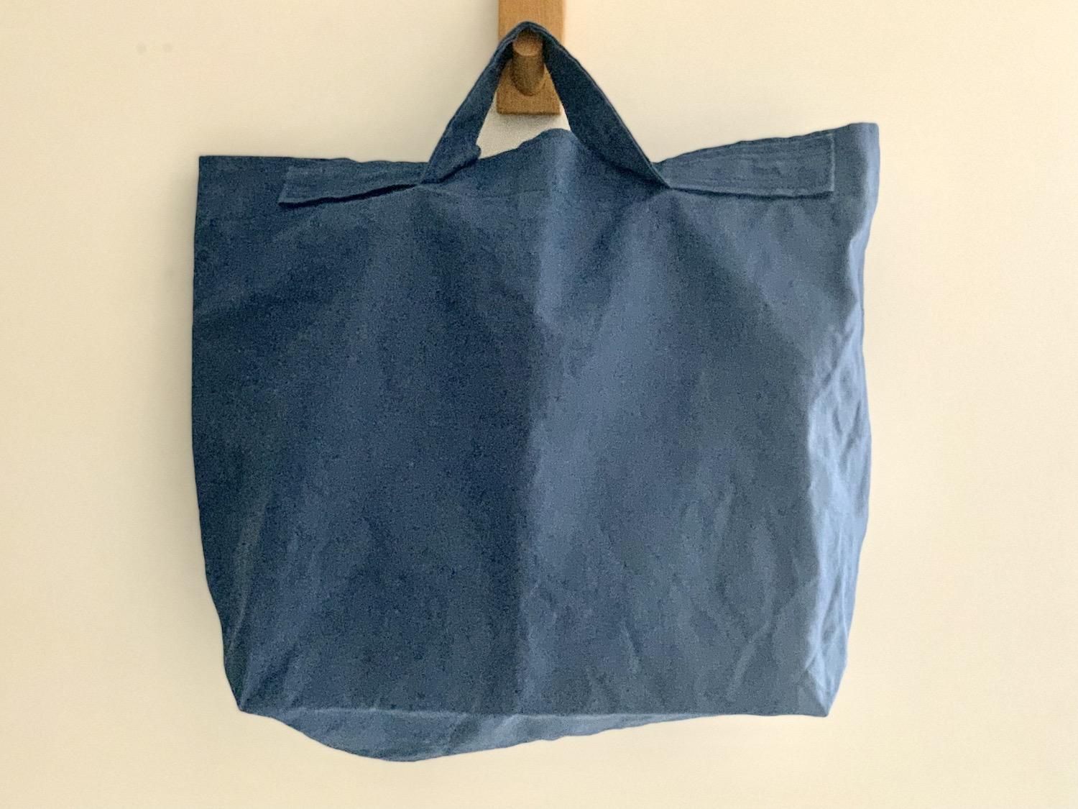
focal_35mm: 52
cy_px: 404
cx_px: 539
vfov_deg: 28.0
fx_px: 1619
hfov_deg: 36.8
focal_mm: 6
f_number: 2.4
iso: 400
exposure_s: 1/60
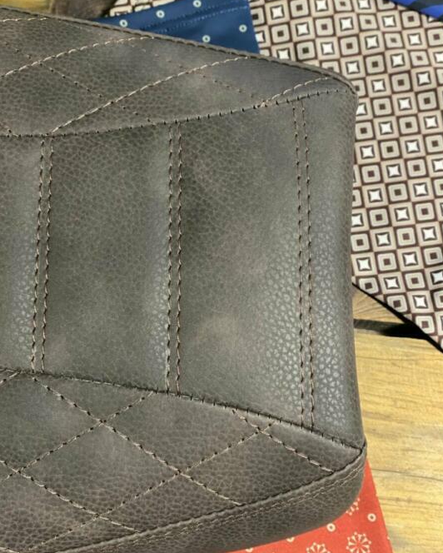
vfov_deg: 34.1
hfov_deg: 27.6
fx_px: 901
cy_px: 281
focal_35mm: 55
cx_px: 224
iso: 320
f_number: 2
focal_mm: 6
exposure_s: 1/25
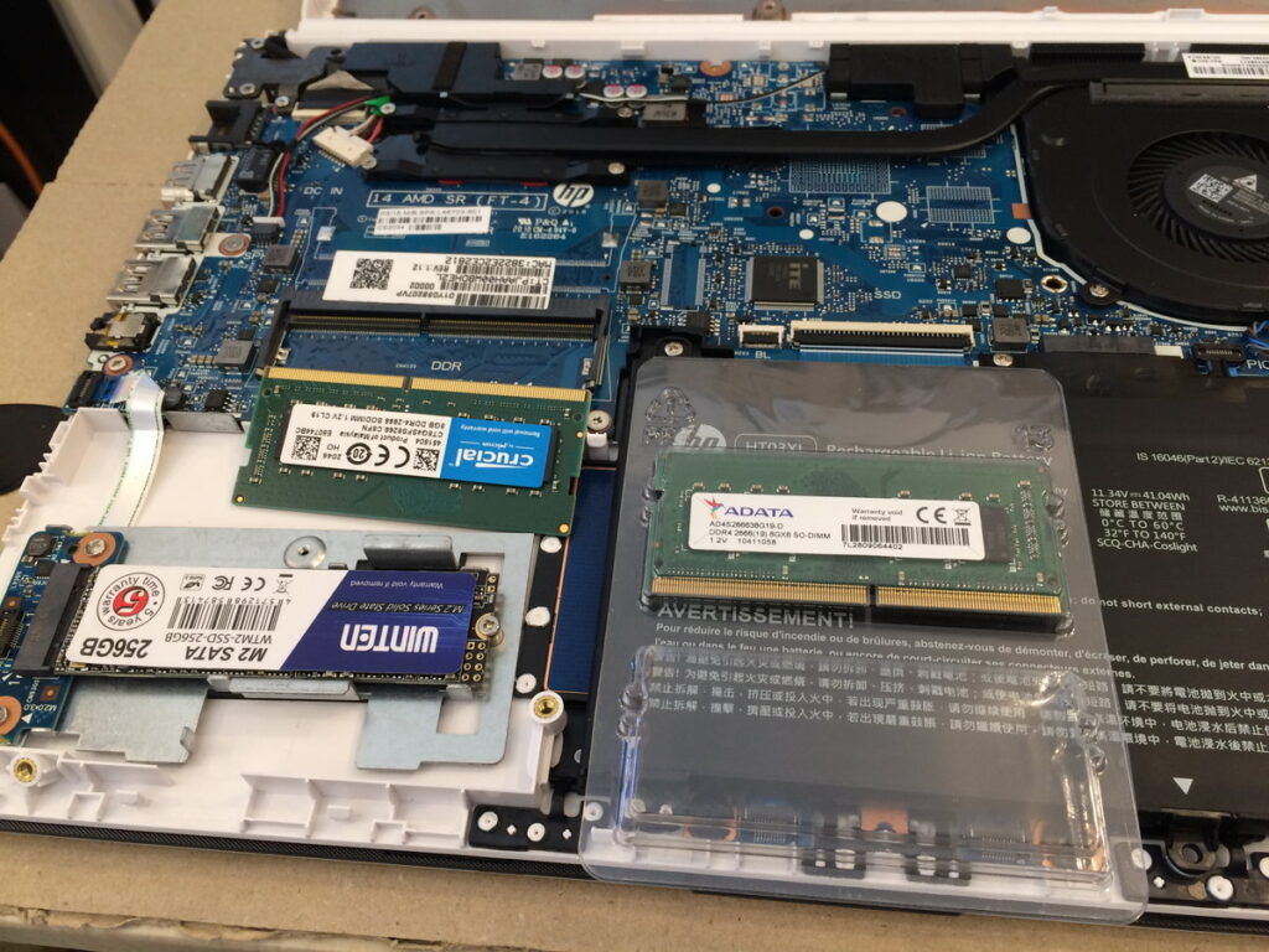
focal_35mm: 29
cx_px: 634
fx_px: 1063
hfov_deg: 61.7
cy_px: 476
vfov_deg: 48.2
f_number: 2.2
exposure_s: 1/30
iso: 80
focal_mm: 4.15
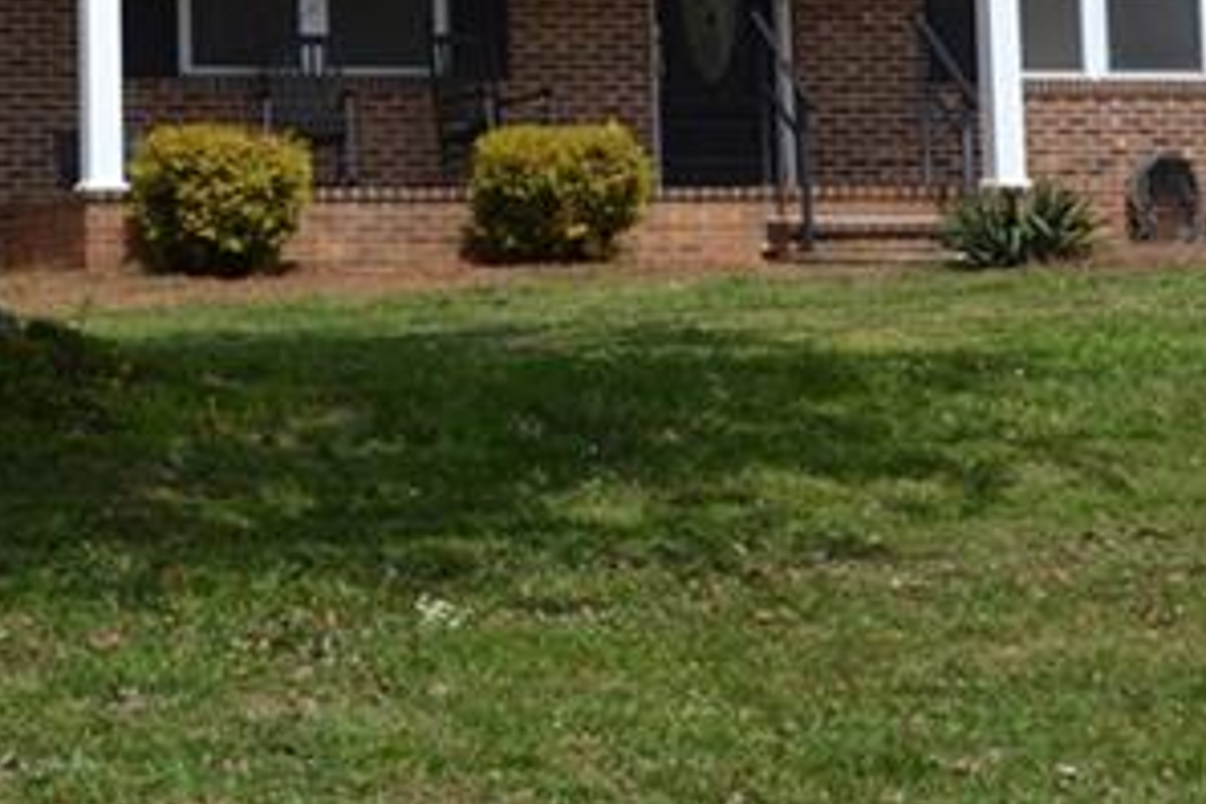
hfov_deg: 16.3
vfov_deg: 10.7
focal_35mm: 124
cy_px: -390
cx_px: 118
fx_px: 4154
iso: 100
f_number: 8
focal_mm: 24
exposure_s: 1/250
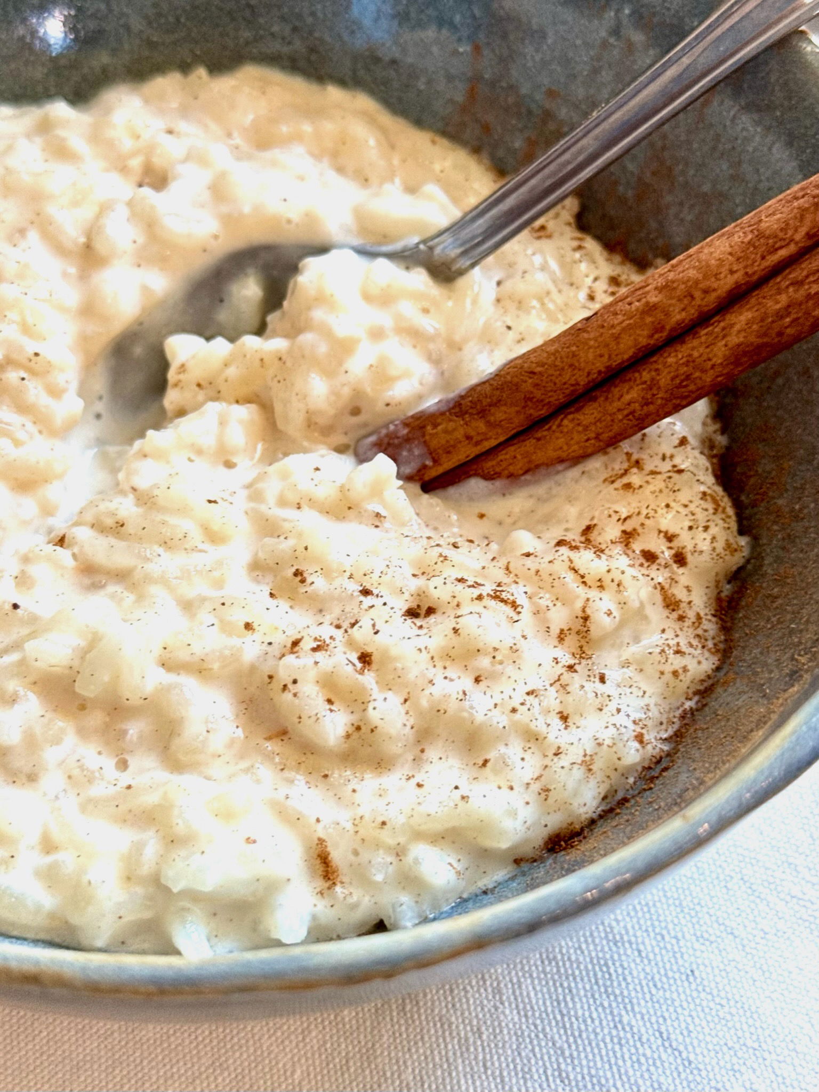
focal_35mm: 48
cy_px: 546
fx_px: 1514
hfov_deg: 30.3
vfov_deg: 39.7
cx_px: 410
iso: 80
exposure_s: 1/60
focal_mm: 6.76
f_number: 1.78
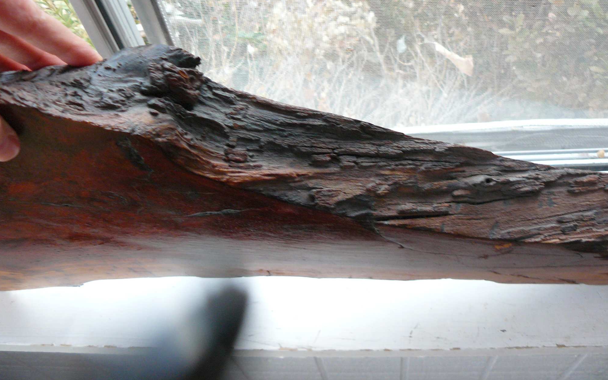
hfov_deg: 50.4
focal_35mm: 39
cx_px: 302
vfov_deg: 32.6
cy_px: 148
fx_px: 646
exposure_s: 1/20
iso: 200
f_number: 2.8
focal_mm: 6
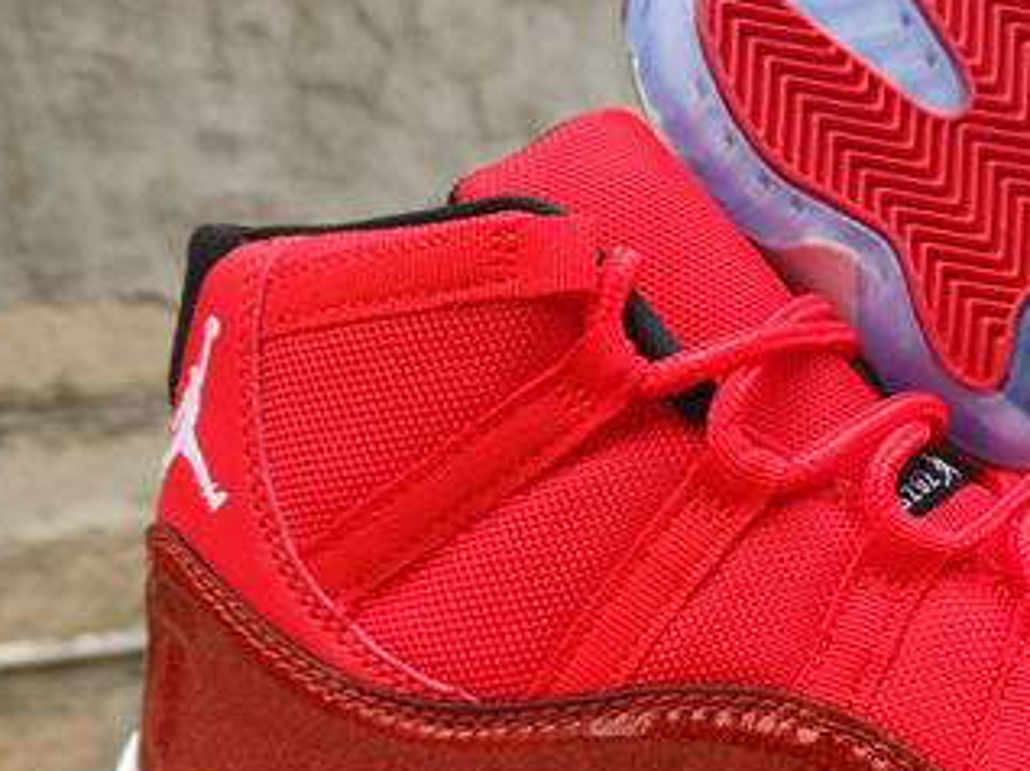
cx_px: 855
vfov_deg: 30.6
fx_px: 1397
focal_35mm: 47
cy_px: 520
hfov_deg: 38.6
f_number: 1.8
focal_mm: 5.4
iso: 20
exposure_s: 1/153
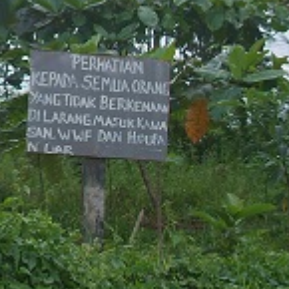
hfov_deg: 8.4
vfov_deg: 8.7
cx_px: -235
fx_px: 1889
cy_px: 22
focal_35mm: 200
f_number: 6.7
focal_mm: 38
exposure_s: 1/180
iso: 200
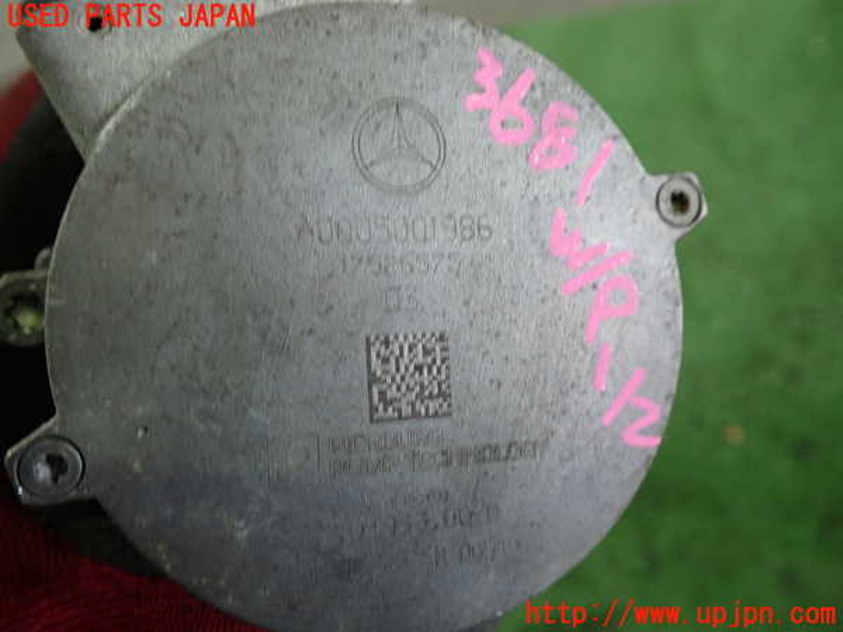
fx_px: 731
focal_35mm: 30
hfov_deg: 60.0
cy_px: 316
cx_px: 422
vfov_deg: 46.8
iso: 250
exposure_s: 1/30
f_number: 2.3
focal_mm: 5.4
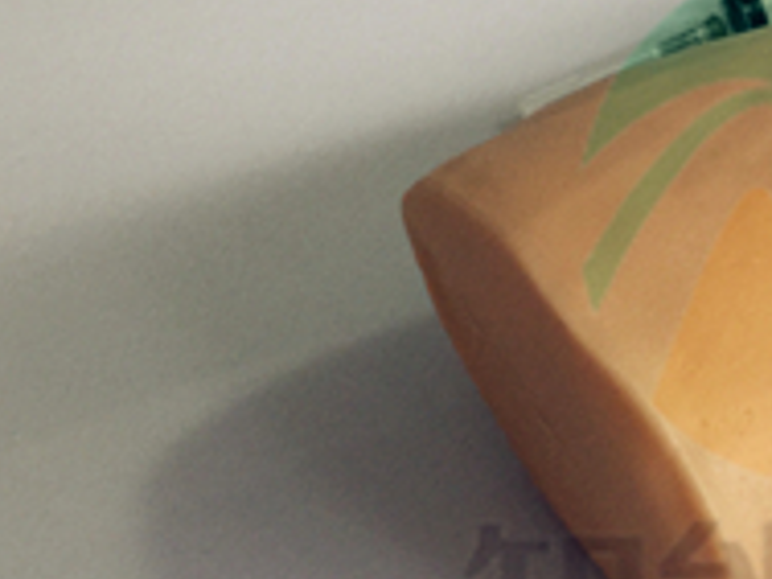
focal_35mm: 73
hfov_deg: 24.9
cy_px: 341
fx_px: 1628
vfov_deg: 20.1
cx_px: 842
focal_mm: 4.15
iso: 100
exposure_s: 1/17
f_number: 2.2
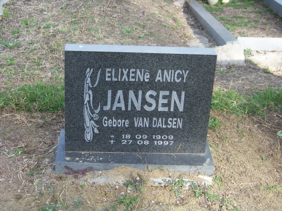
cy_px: 106
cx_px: 141
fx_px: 570
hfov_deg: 27.8
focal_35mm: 70
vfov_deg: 21.0
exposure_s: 1/200
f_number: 3.2
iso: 64
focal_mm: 11.7
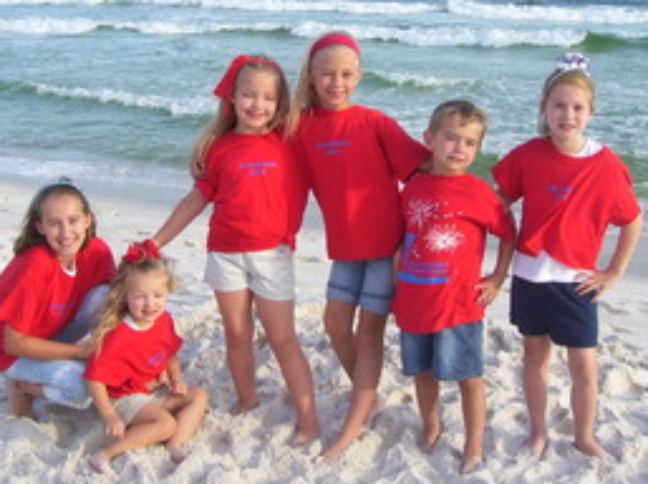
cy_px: 132
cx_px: 339
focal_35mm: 64
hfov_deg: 30.3
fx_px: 1196
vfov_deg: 22.7
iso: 80
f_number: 3
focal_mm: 7
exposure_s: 1/350
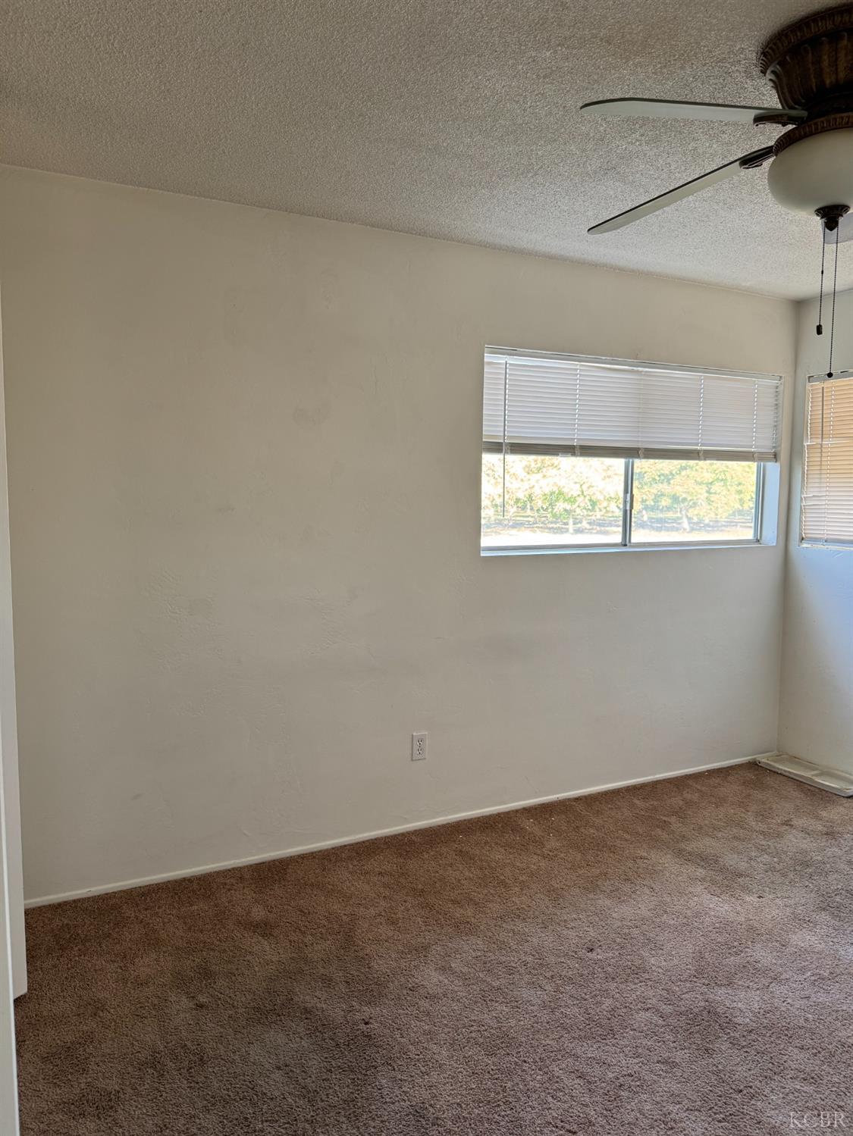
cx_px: 426
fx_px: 788
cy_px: 568
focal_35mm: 24
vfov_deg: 71.6
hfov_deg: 56.8
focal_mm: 6.76
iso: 160
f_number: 1.78
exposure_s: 1/121
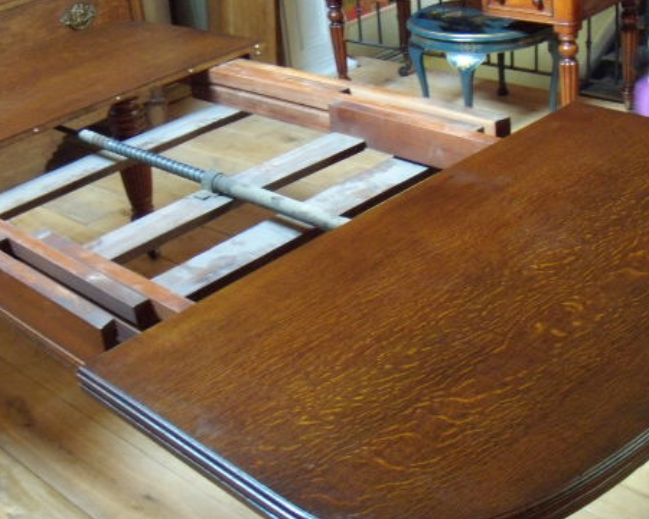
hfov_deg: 37.0
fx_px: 960
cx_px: 226
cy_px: 284
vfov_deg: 30.2
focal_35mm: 50
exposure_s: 1/10
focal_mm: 6.4
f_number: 3.6
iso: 400
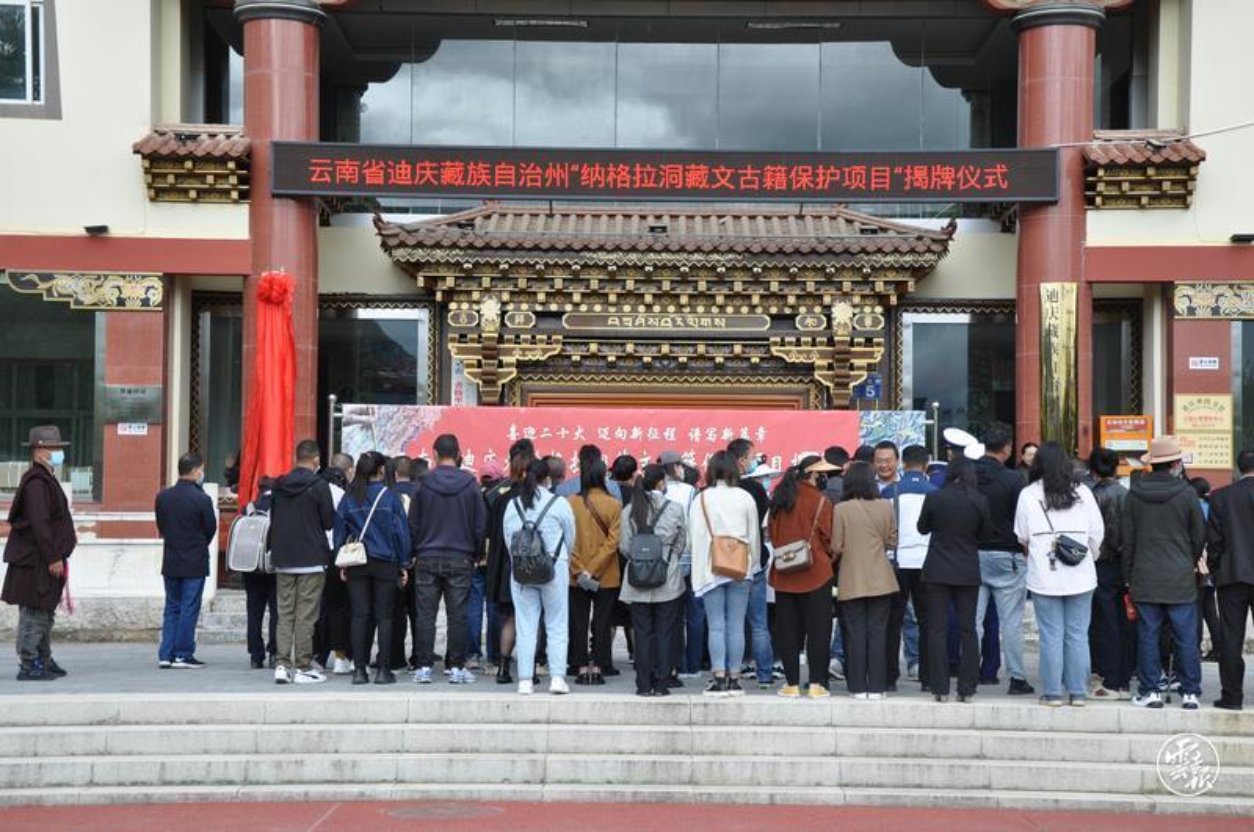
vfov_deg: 21.5
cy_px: 416
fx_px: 2191
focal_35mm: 63
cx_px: 627
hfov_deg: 31.9
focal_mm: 42
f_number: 8
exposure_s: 1/250
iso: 200
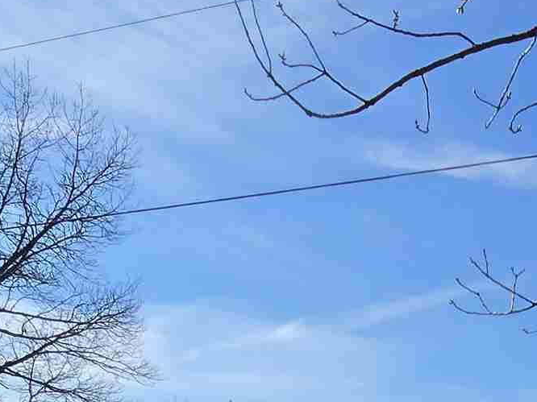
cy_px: 673
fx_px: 930
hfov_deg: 30.6
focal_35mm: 60
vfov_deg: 19.7
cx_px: 493
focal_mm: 2.2
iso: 50
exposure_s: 1/2890
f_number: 2.2
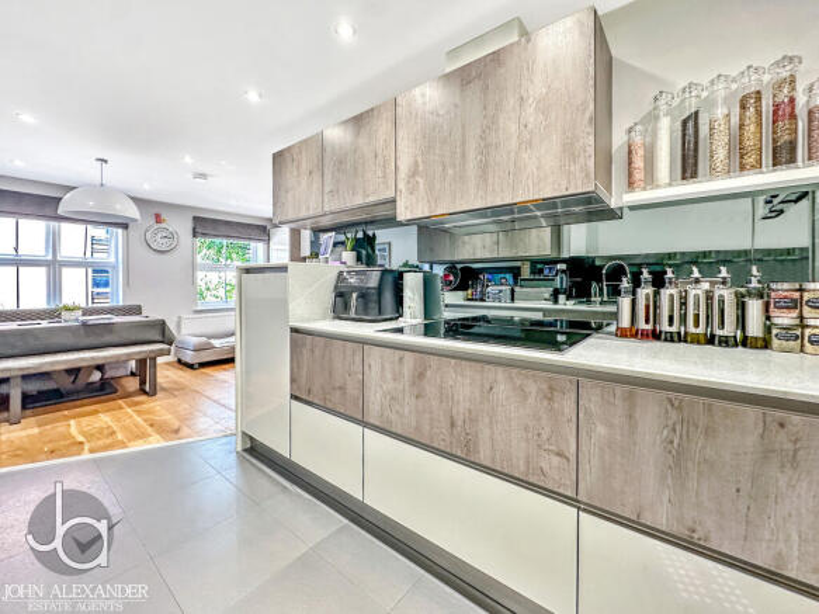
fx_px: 331
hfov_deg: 102.1
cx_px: 410
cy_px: 307
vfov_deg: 85.7
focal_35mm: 14
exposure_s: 1/50
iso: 250
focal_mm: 2.22
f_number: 2.2
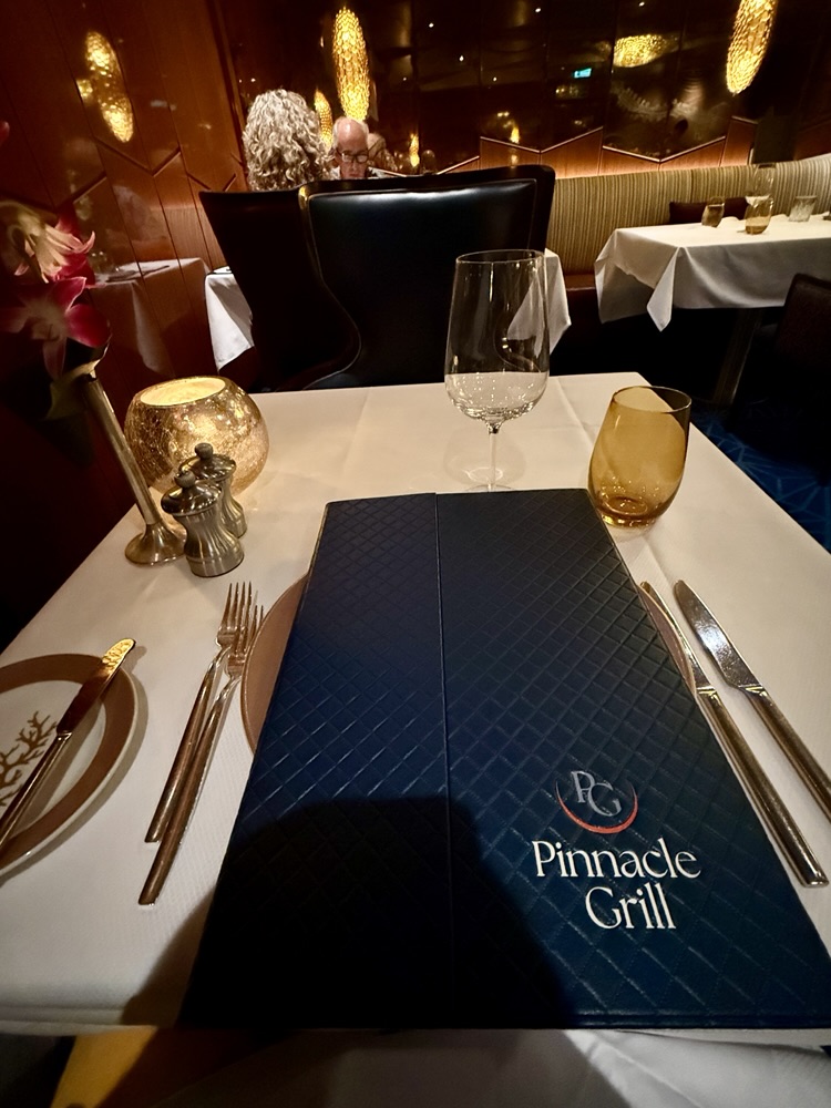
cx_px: 416
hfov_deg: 85.7
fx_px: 448
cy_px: 554
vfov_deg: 102.1
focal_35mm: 14
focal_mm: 2.22
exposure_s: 1/24
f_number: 2.2
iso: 2000
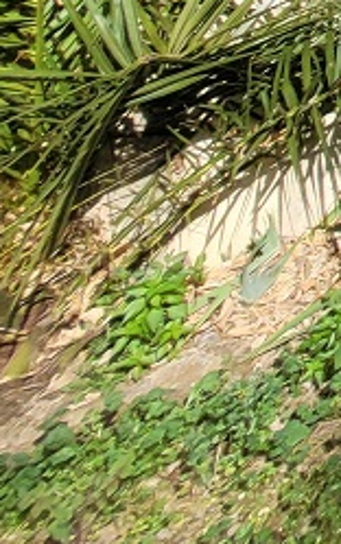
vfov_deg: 23.2
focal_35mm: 62
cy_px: -356
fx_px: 920
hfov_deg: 10.6
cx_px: 1102
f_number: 2.2
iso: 40
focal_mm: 1.74
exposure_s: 1/1304
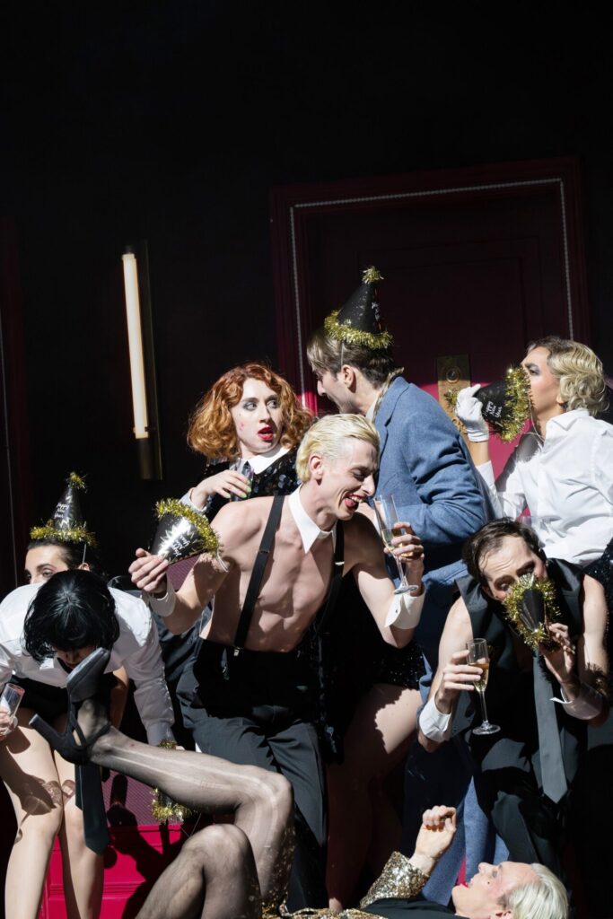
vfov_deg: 10.3
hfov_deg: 6.9
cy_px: 460
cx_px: 306
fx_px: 5106
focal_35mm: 200
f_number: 7.1
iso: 6400
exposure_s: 1/250
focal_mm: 200
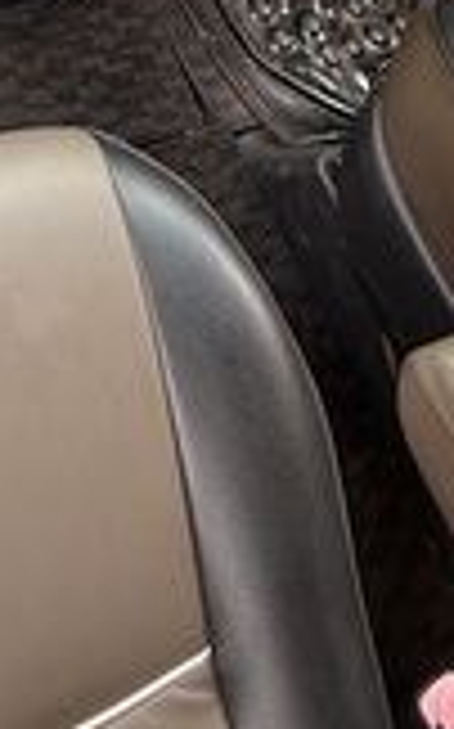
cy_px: -369
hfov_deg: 23.0
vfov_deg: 26.5
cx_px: 63
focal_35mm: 55
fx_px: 1091
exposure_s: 1/99
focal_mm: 2.22
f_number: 2.2
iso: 100
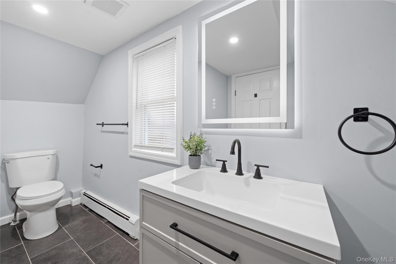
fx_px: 154
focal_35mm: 14
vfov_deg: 81.2
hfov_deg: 104.3
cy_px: 132
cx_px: 198
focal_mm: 14
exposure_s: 1/2
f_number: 8
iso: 250
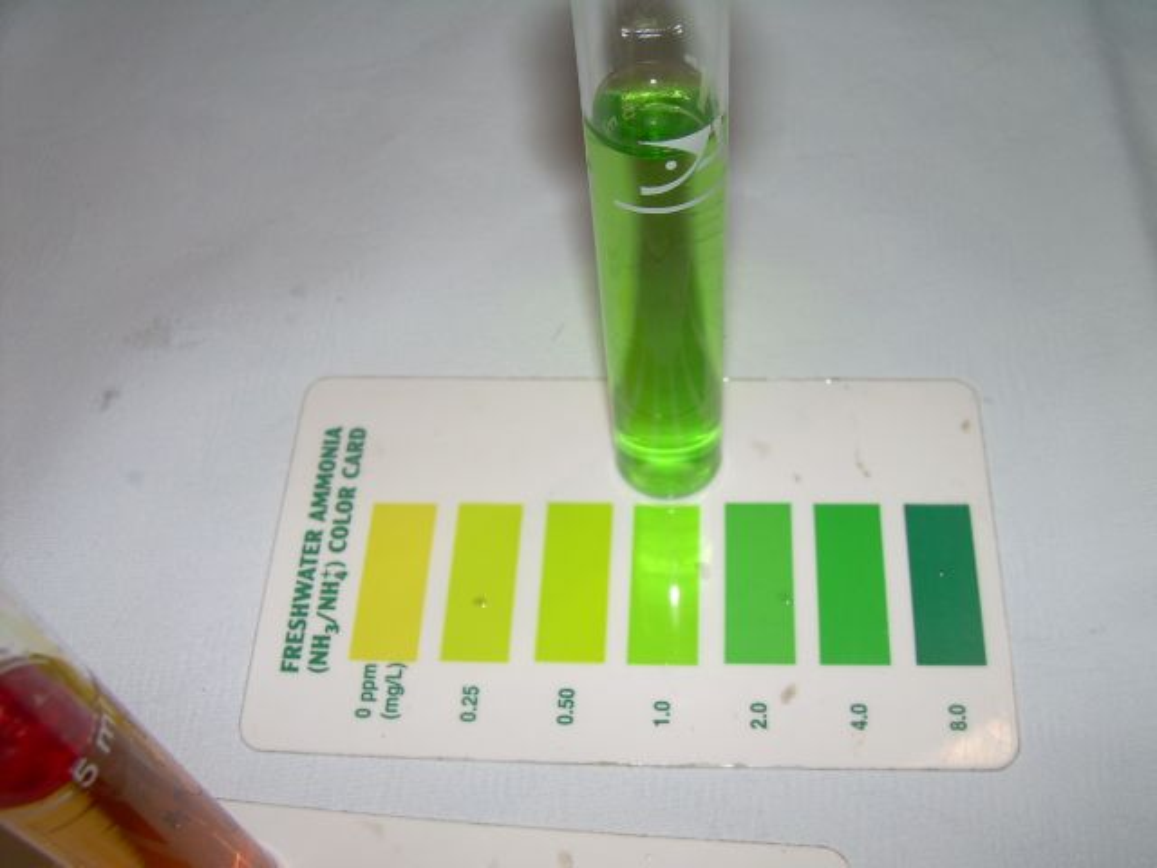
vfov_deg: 37.7
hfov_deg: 49.0
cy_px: 434
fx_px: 1270
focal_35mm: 38
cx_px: 578
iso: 50
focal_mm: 6.3
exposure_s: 1/60
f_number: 4.6
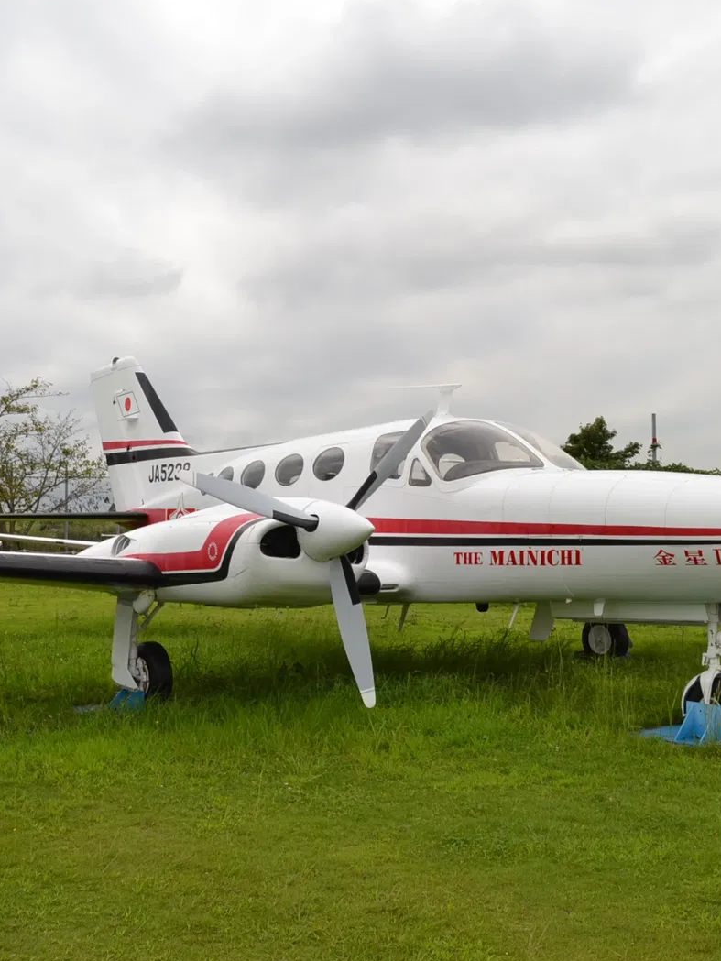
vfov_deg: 42.9
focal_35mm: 44
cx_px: 279
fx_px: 1222
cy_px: 478
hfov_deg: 32.8
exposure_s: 1/200
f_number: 9
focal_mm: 20
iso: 100
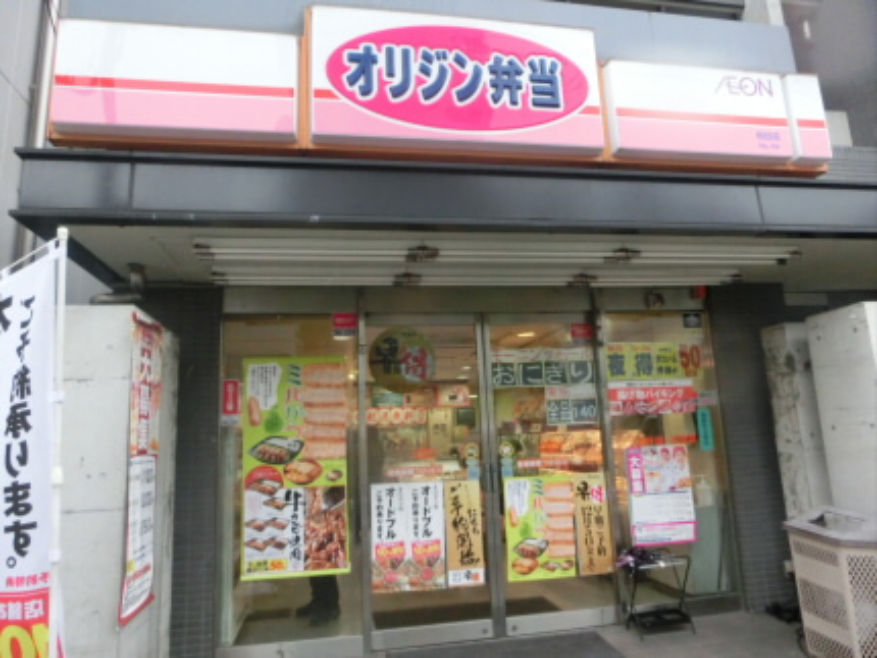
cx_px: 438
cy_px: 329
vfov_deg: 56.9
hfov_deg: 71.6
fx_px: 608
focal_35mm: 24
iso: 800
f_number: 3
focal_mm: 4.24
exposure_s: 1/400
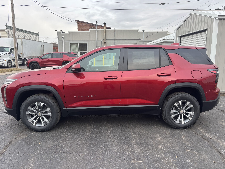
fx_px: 169
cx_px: 112
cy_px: 84
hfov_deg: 67.3
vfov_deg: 53.1
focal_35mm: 26
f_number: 1.6
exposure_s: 1/181
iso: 50
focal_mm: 5.96
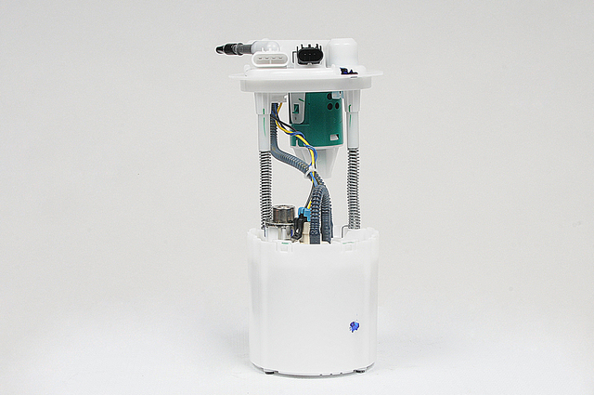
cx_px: 297
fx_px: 1038
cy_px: 198
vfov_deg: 21.5
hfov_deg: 31.9
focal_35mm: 63
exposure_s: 1/180
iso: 400
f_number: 19
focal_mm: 42
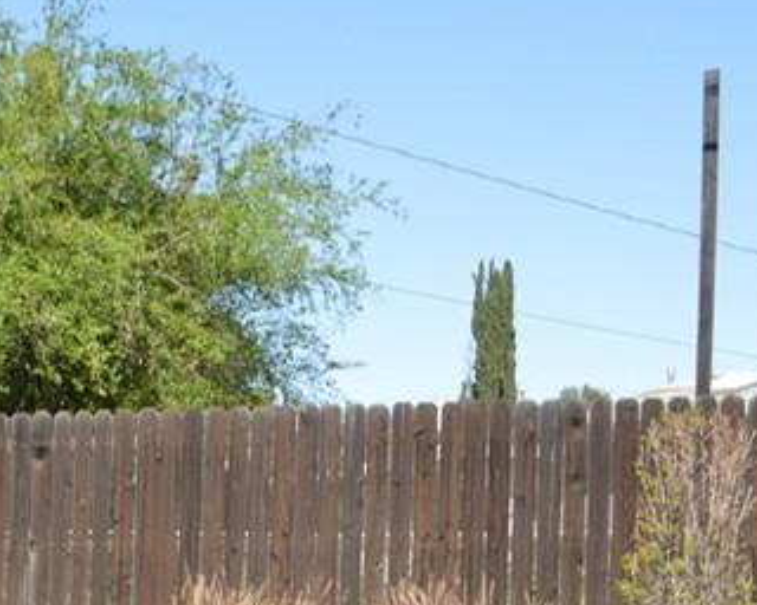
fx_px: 2016
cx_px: -267
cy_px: 697
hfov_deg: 19.4
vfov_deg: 16.5
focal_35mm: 90
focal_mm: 20
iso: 100
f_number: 6.3
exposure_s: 1/200
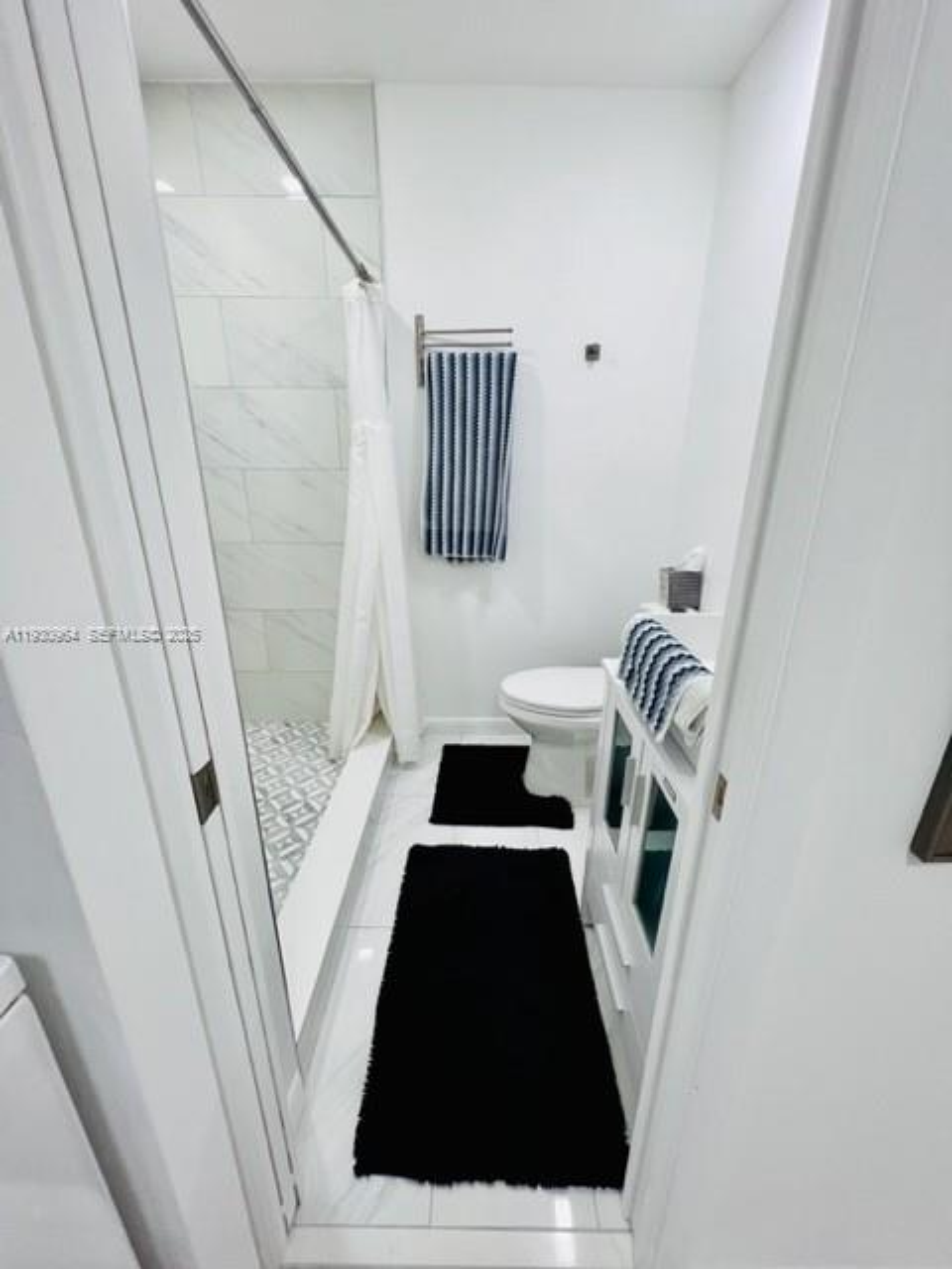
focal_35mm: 13
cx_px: 476
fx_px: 477
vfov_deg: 106.2
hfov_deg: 89.9
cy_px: 634
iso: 125
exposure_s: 1/120
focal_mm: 1.57
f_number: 1.8
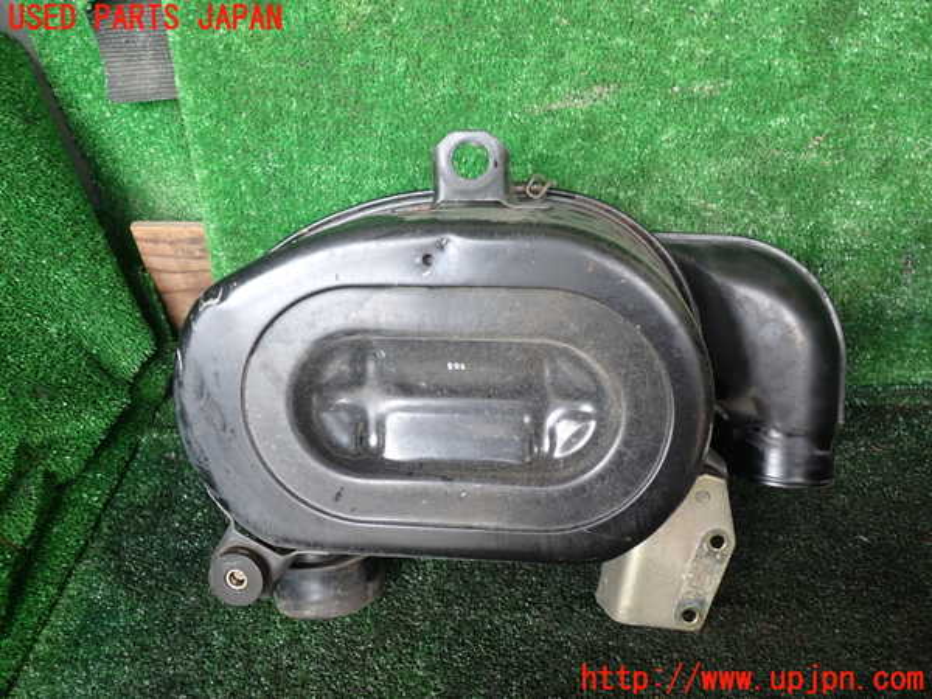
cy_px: 350
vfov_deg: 46.8
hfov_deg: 60.0
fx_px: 808
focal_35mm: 30
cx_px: 466
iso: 160
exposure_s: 1/60
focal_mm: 5.4
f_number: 2.3
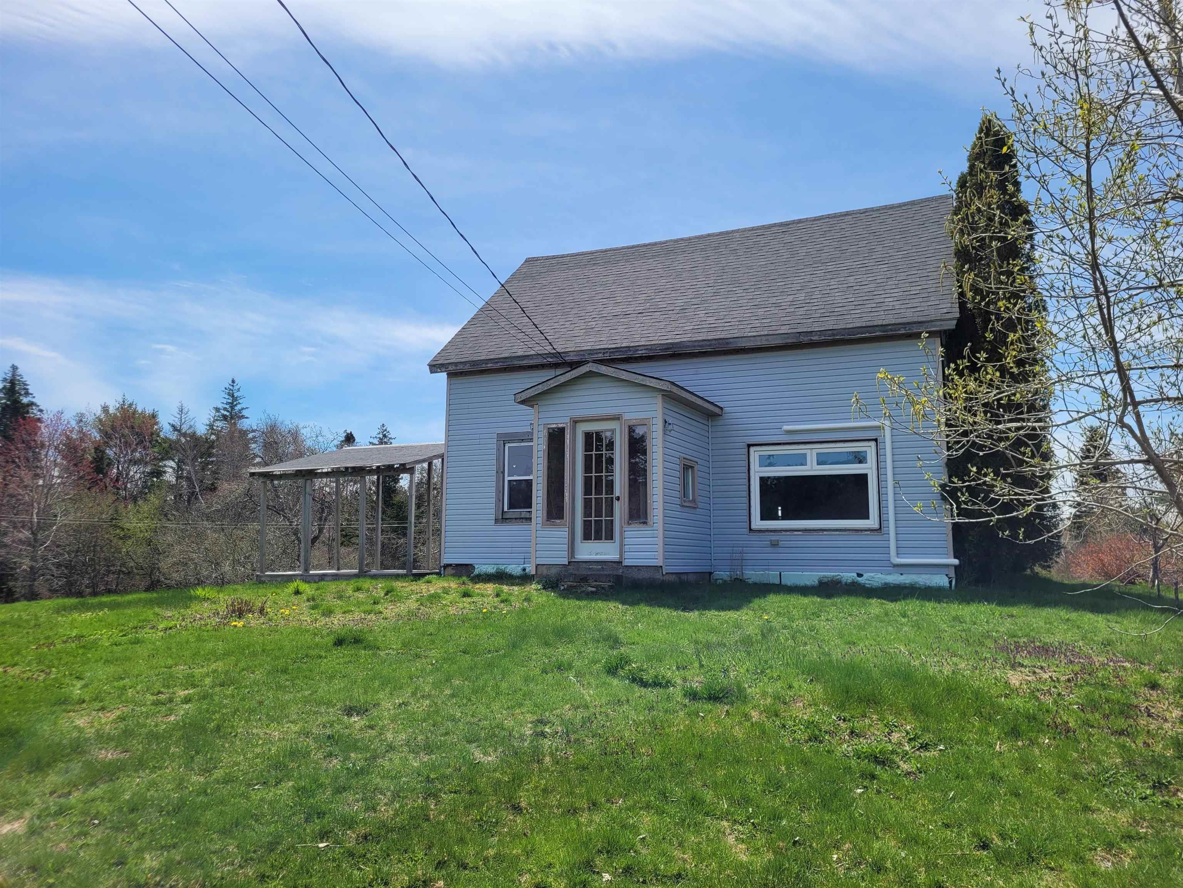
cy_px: 444
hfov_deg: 67.3
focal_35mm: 26
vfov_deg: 53.1
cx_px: 592
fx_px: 889
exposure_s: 1/2890
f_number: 1.8
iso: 40
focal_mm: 5.4
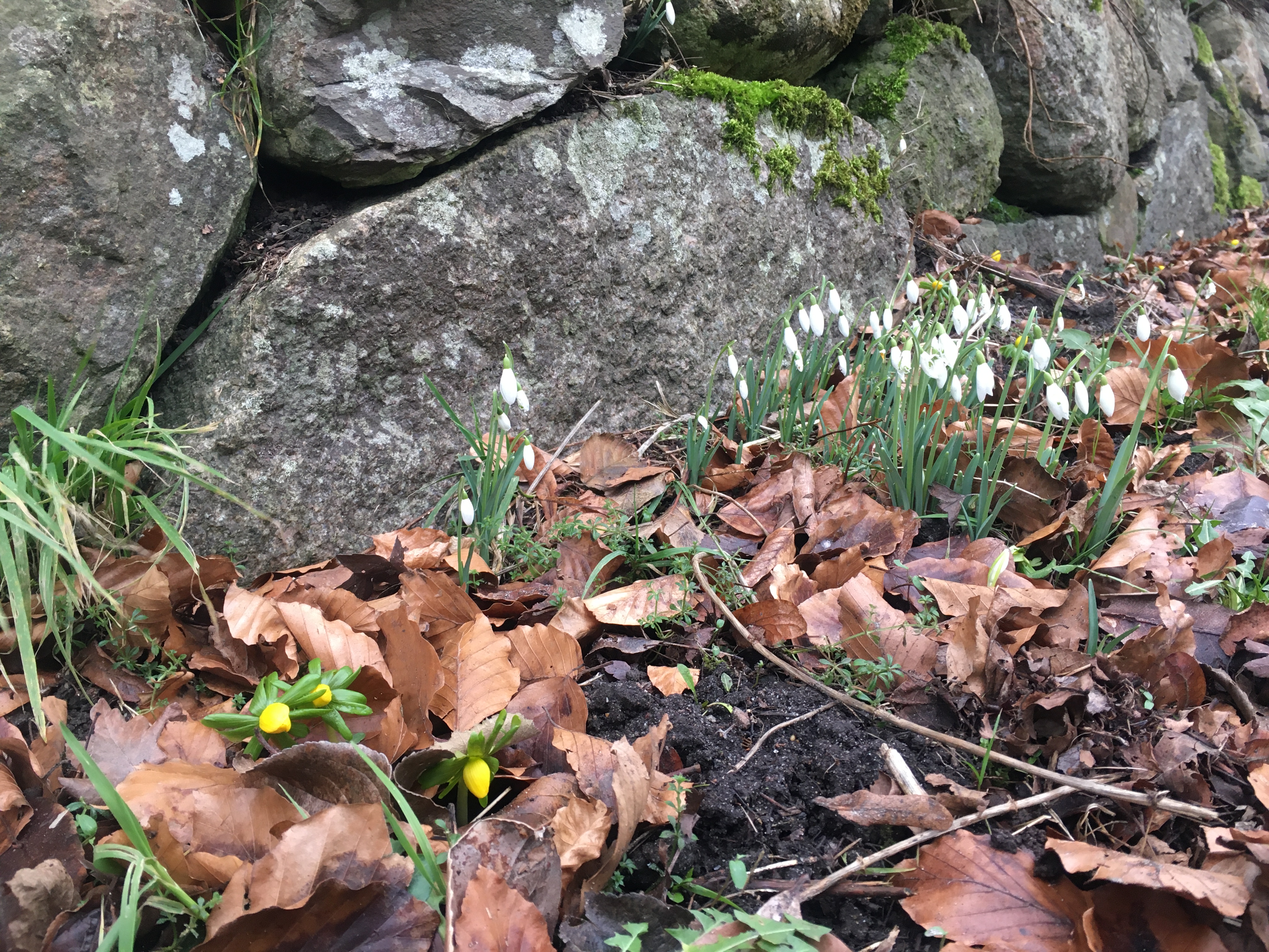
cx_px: 634
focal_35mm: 29
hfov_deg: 61.7
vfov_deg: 48.2
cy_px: 476
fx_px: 1063
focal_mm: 4.15
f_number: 2.2
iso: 80
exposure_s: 1/33
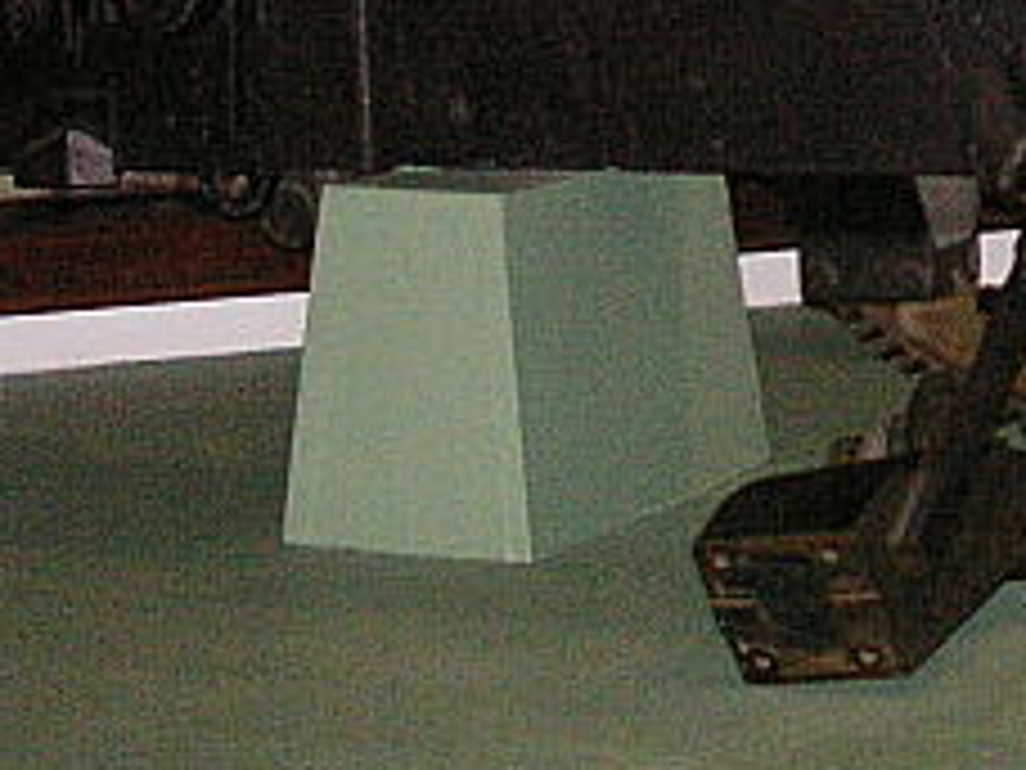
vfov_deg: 11.3
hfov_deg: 14.1
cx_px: 1570
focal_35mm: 130
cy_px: -23
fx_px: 3853
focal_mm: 6.1
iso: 160
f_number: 2.8
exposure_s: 1/45
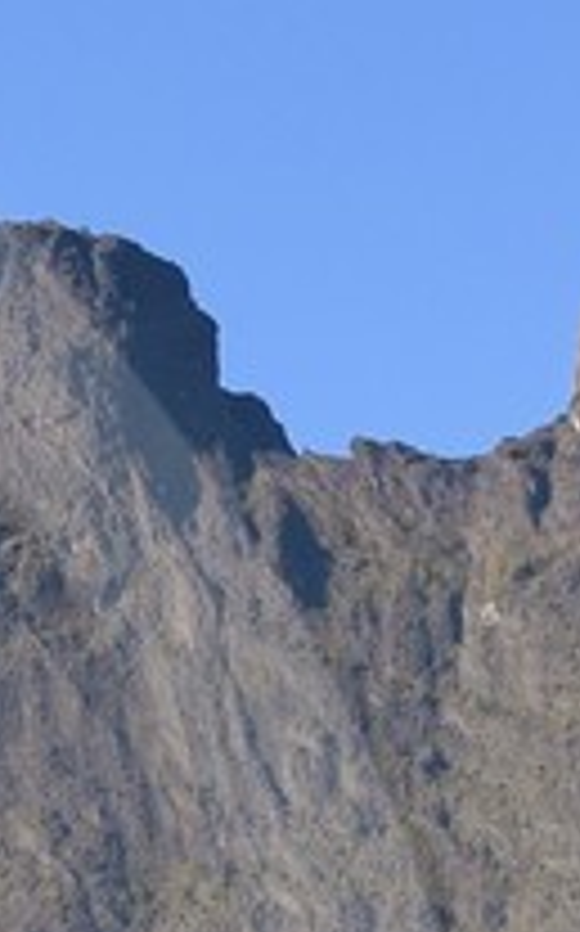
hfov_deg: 1.1
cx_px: -1326
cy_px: 1529
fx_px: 28993
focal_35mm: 1144
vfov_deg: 1.8
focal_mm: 145
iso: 200
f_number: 10
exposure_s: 1/250
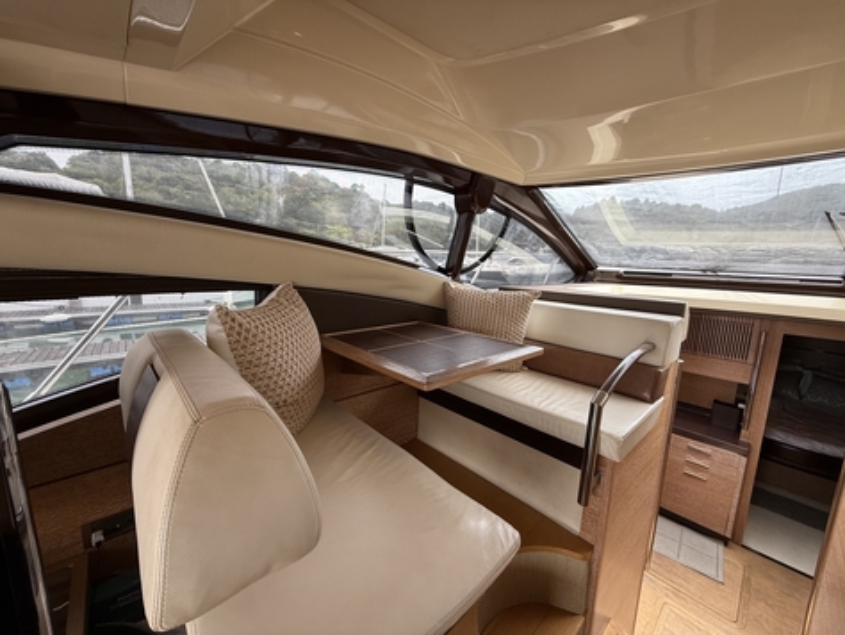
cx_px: 422
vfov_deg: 85.7
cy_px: 318
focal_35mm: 14
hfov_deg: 102.0
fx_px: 342
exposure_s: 1/99
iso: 100
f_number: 2.2
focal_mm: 2.22
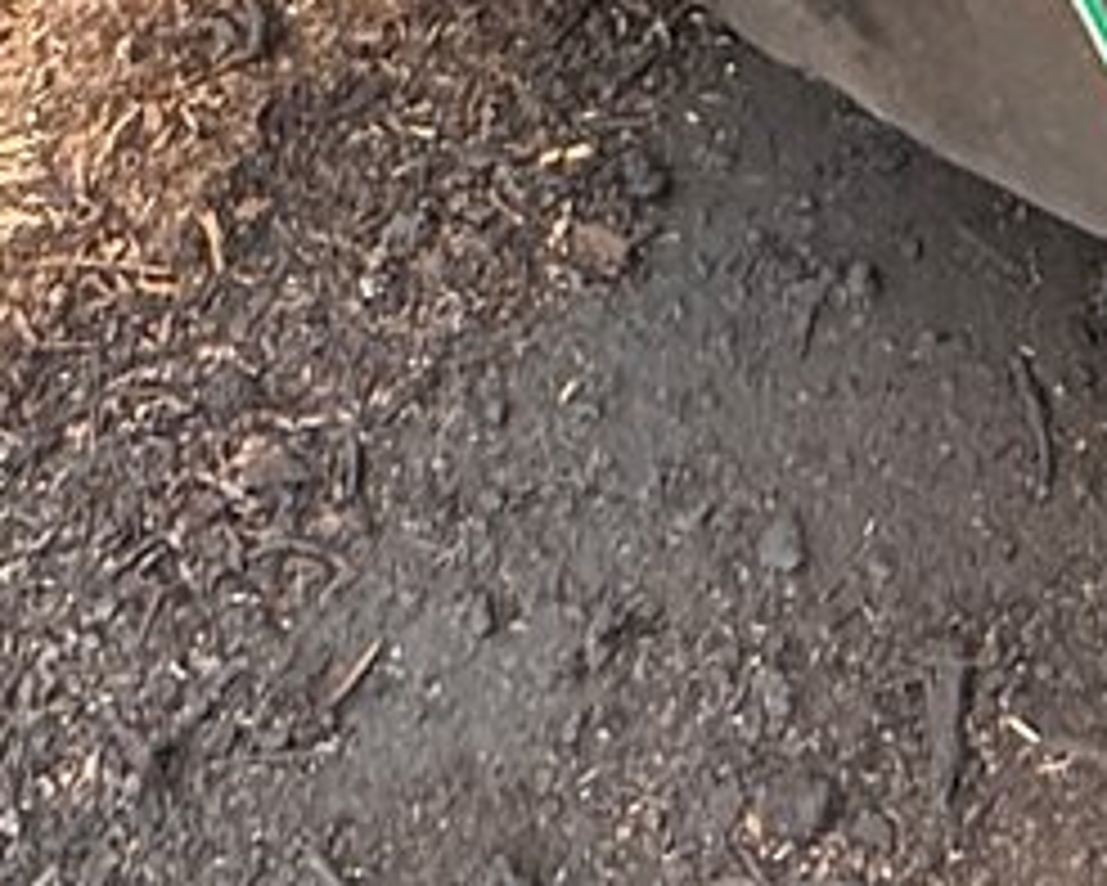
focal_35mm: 84
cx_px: 1172
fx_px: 2753
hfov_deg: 21.7
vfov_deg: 15.7
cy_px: -695
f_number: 2.2
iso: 100
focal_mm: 2.22
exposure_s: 1/99
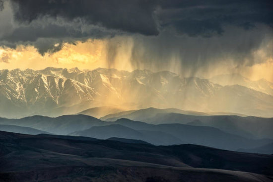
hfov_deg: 10.2
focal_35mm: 202
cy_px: 91
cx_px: 136
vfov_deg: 6.8
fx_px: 1531
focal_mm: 135
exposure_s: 1/160
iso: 100
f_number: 8
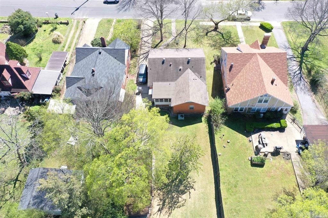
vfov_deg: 46.4
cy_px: 109
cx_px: 164
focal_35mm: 28
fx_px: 255
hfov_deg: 65.5
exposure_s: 1/200
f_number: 4.5
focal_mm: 10.26
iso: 100
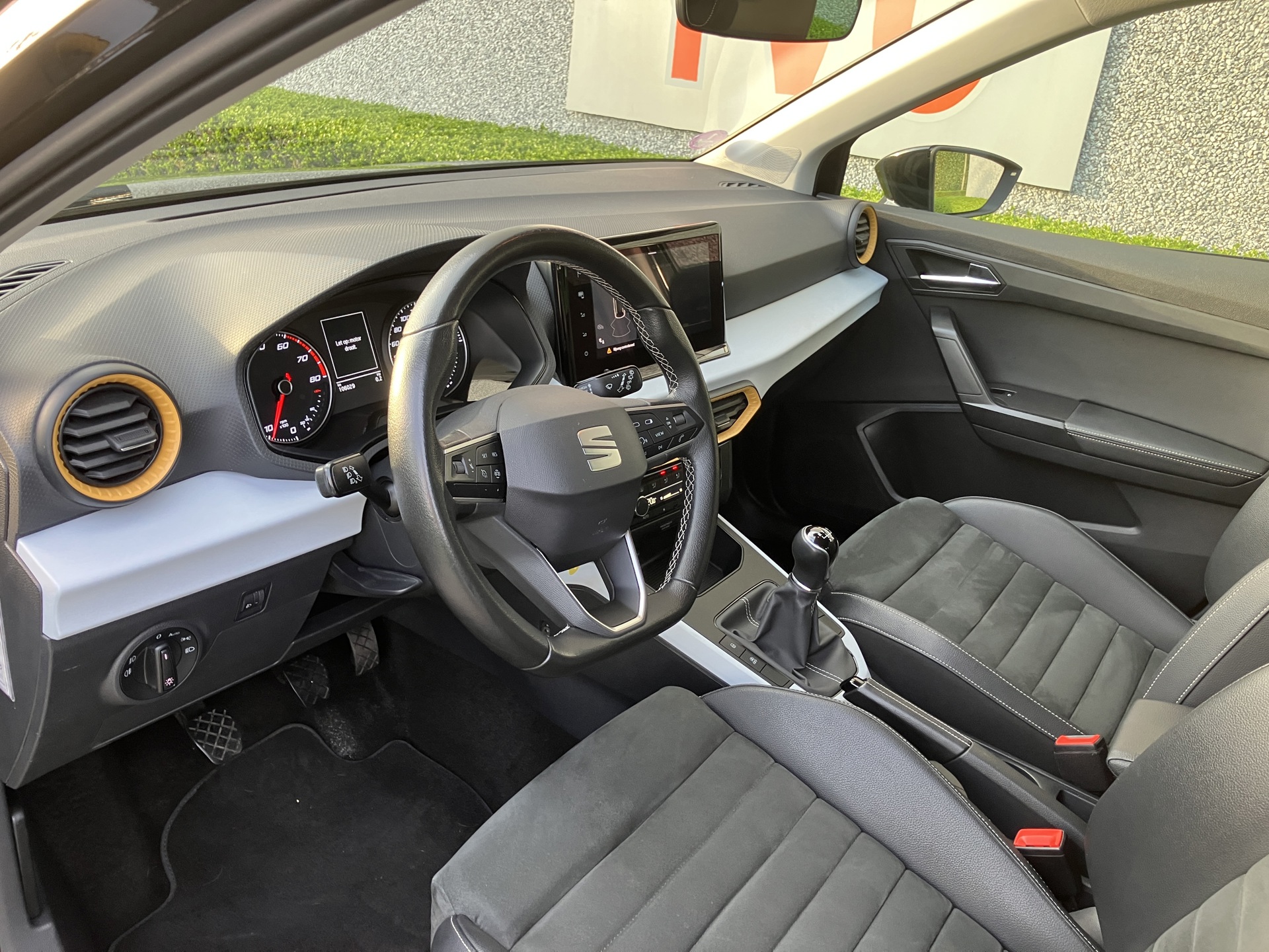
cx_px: 634
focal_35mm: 28
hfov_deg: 63.4
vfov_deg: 49.7
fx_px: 1026
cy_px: 476
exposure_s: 1/50
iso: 64
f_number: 1.8
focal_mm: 3.99
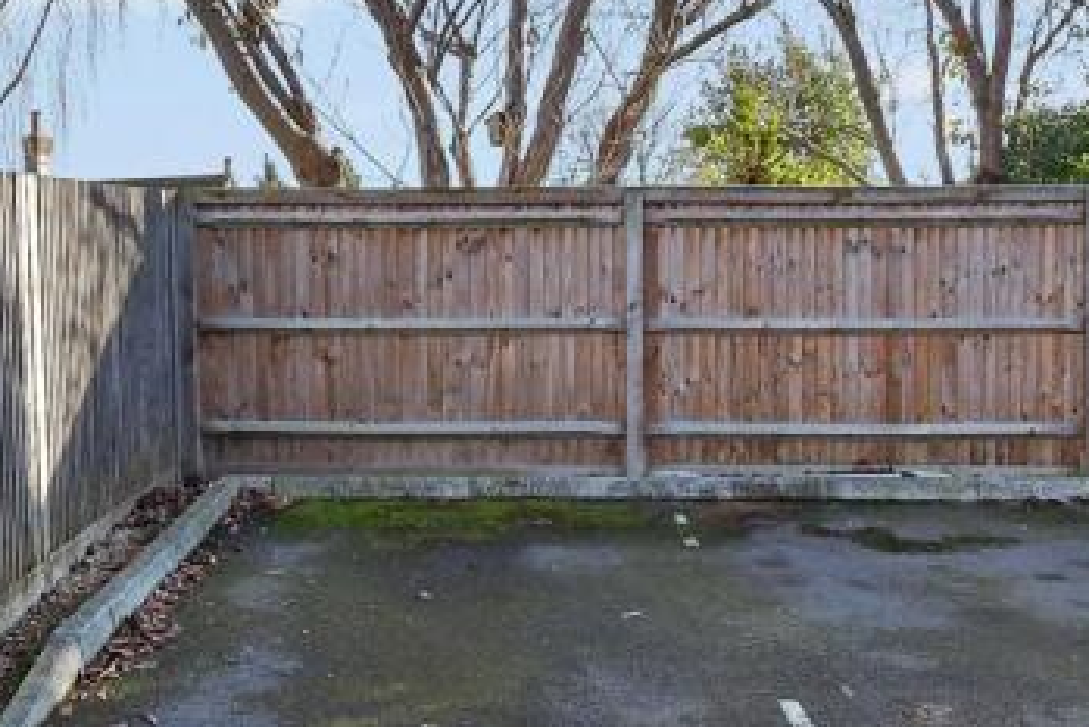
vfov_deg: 30.5
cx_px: 427
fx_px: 1331
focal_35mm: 44
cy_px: 345
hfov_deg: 44.2
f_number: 8
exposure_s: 1/250
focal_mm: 10
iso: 320
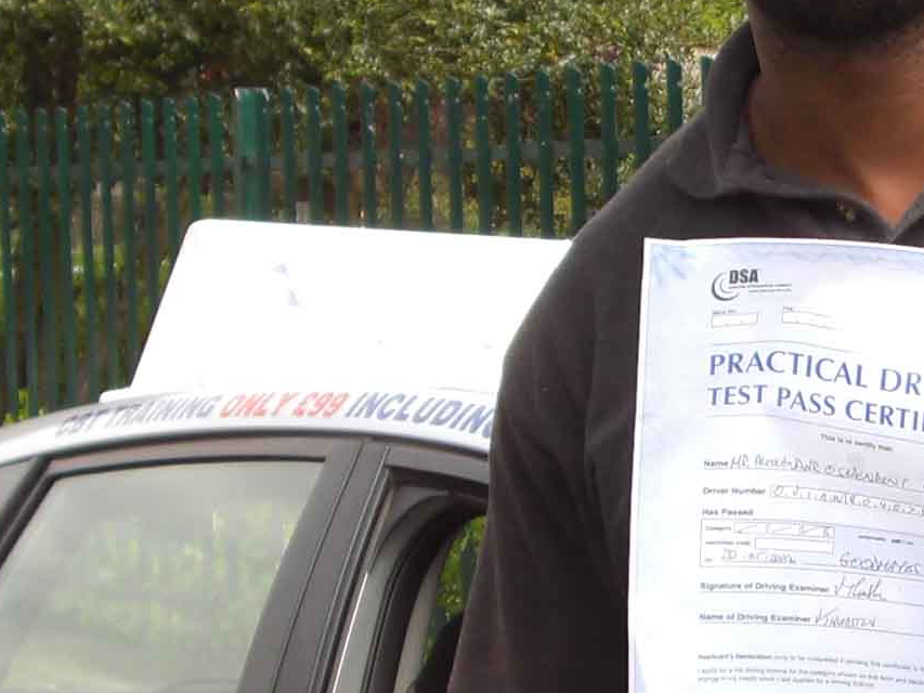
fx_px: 3791
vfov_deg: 10.4
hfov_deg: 13.6
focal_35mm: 142
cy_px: 483
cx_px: 1055
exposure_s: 1/500
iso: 64
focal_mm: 6.2
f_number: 2.7
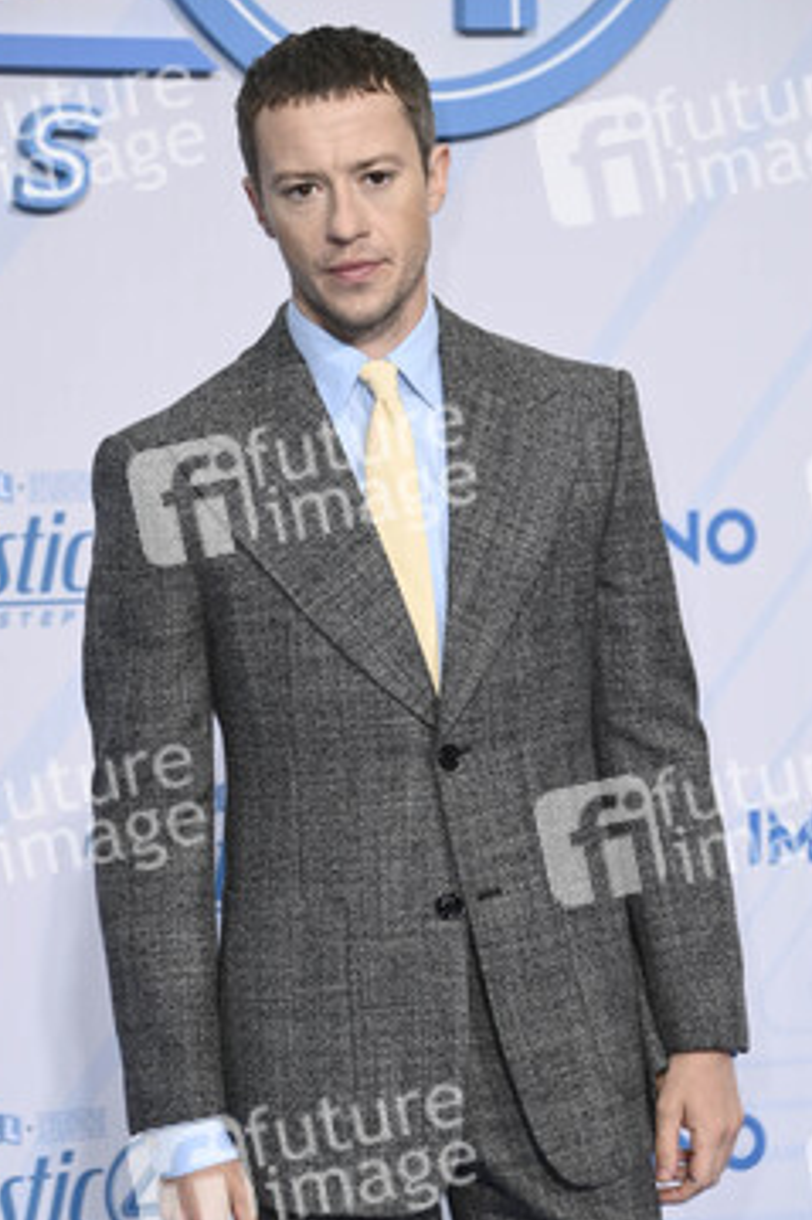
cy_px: 656
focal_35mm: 167
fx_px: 5655
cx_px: 401
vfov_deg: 12.3
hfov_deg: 8.2
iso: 400
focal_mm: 150
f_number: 5.6
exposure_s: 1/200
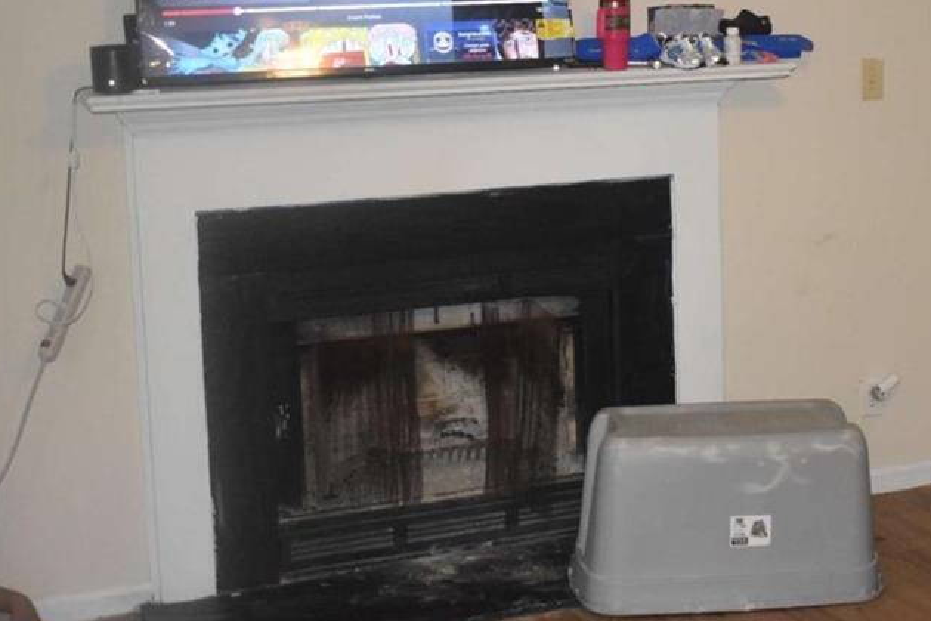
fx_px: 1702
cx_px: 669
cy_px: 167
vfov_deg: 20.5
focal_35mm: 66
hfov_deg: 30.2
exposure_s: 1/60
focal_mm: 27
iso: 2200
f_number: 4
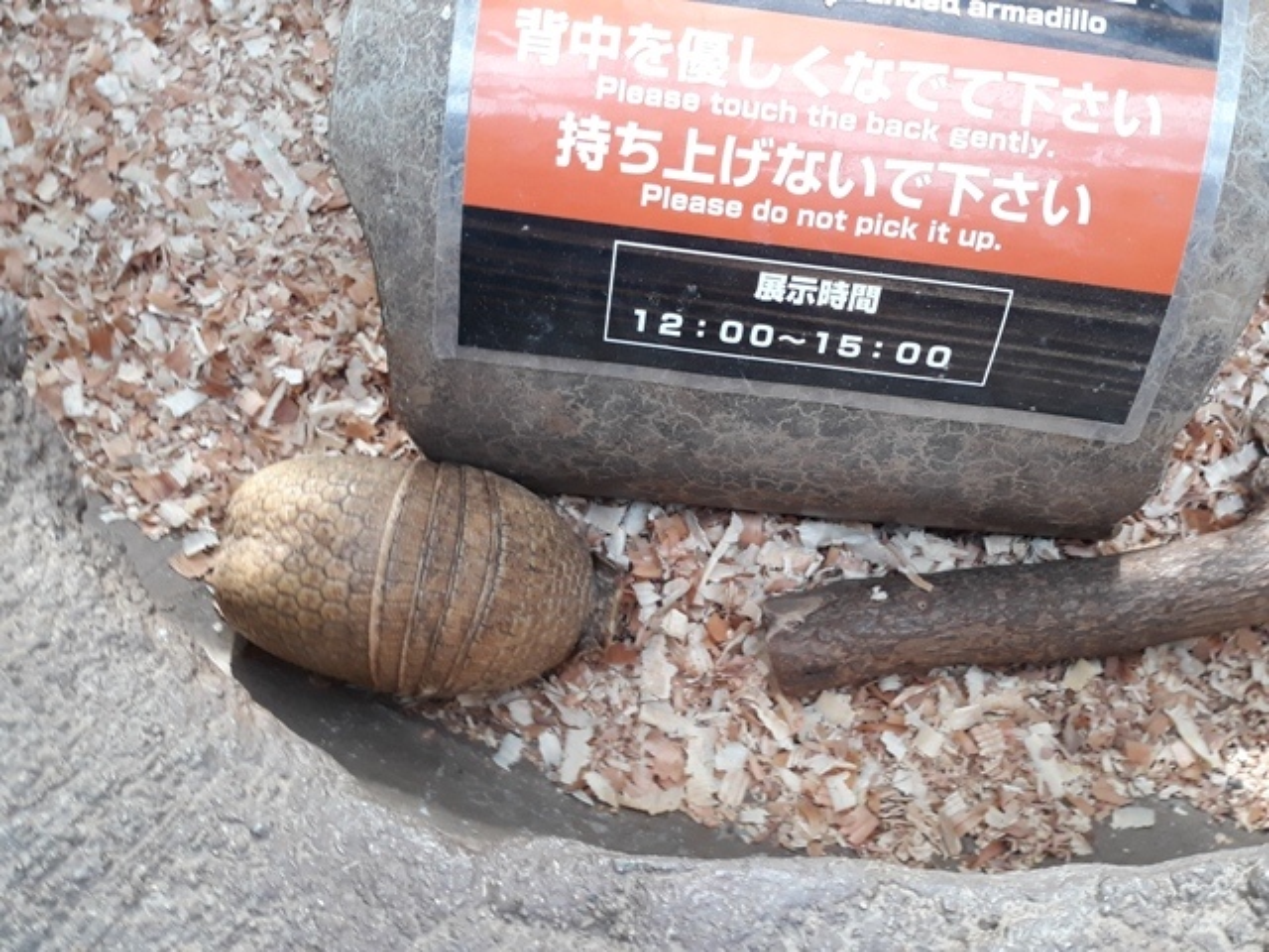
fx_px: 990
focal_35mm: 27
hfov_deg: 65.3
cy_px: 476
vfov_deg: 51.4
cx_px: 634
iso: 80
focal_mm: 3.71
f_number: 1.7
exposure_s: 1/40
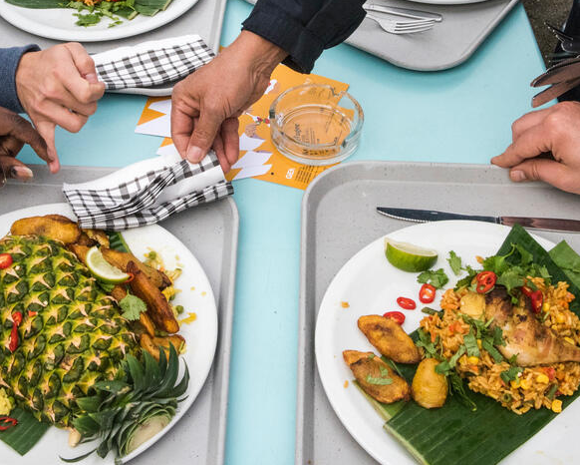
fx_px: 1030
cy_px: 83
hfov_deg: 31.3
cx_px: 230
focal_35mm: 60
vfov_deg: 24.9
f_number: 18
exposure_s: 1/1250
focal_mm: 31
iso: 1250
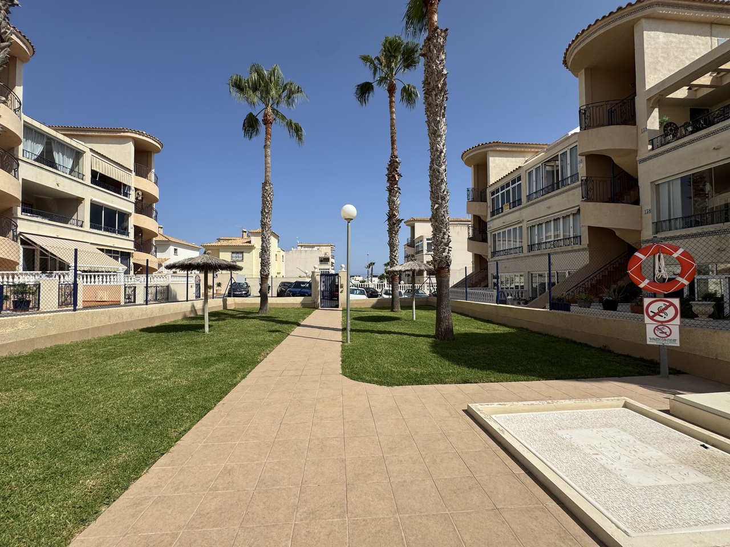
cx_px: 365
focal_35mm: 14
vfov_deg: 85.7
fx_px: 295
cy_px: 274
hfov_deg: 102.1
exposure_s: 1/3106
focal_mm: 2.22
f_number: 2.2
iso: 50
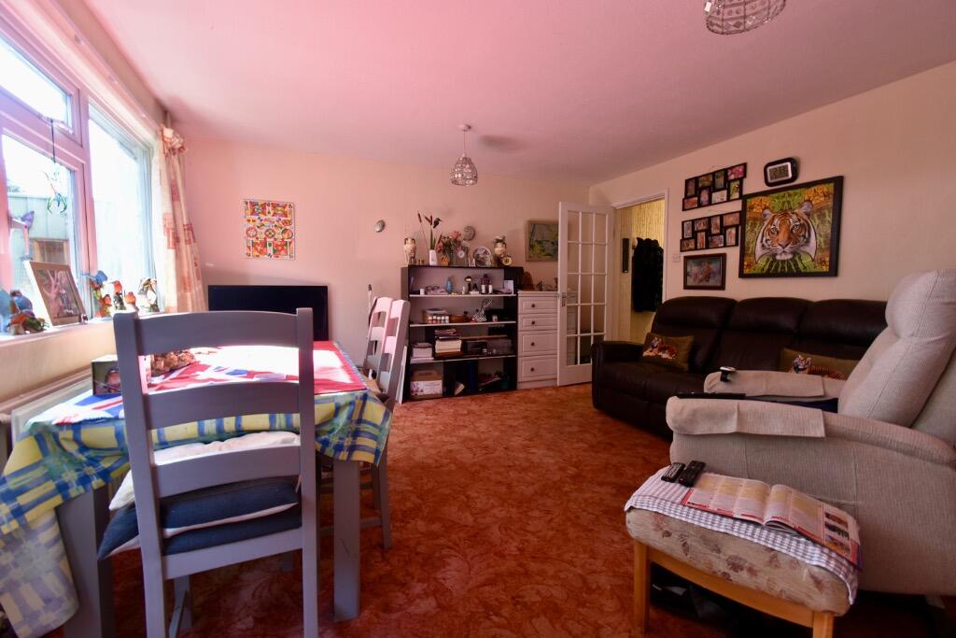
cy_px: 319
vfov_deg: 77.3
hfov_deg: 100.4
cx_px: 478
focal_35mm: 15
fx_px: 398
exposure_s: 1/13
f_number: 7.1
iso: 200
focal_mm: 10
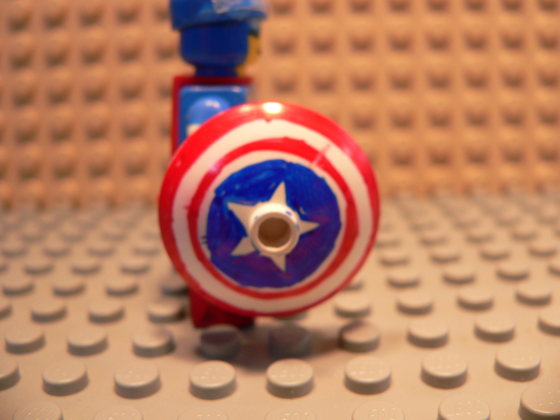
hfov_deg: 51.4
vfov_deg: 39.7
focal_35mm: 36
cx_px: 280
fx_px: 582
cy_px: 210
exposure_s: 1/60
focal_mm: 6
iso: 100
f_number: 2.8
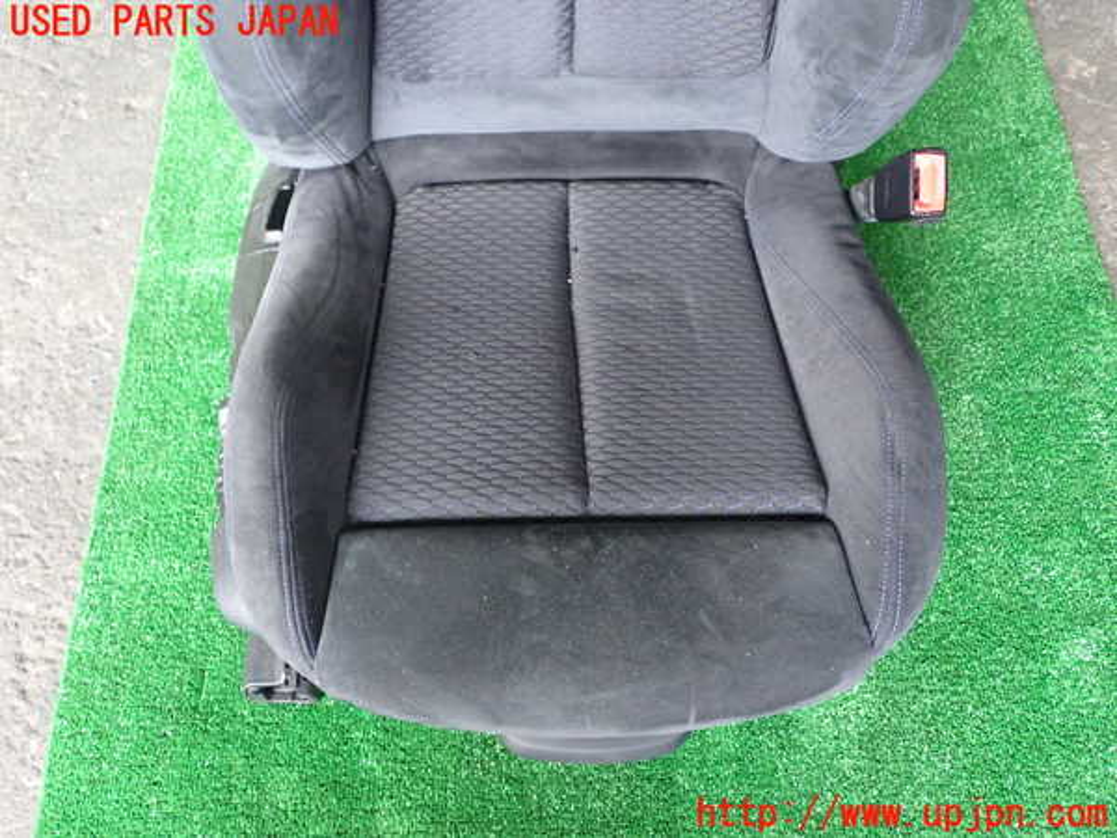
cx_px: 558
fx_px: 1226
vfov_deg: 37.7
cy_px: 419
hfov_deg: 49.0
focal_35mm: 38
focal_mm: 6.83
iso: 800
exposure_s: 1/25
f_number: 2.7
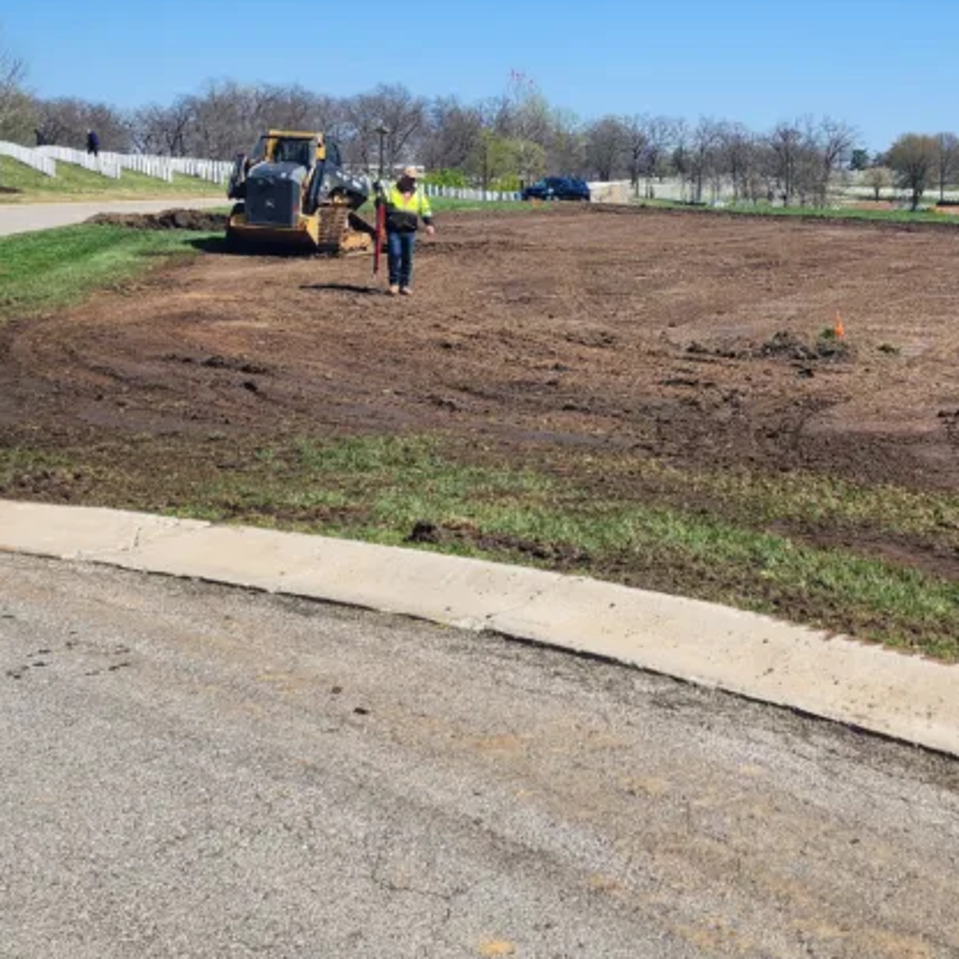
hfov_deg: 33.6
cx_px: 680
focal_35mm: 50
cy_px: 297
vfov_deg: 33.6
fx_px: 1567
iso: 12
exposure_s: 1/1160
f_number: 1.8
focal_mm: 6.4
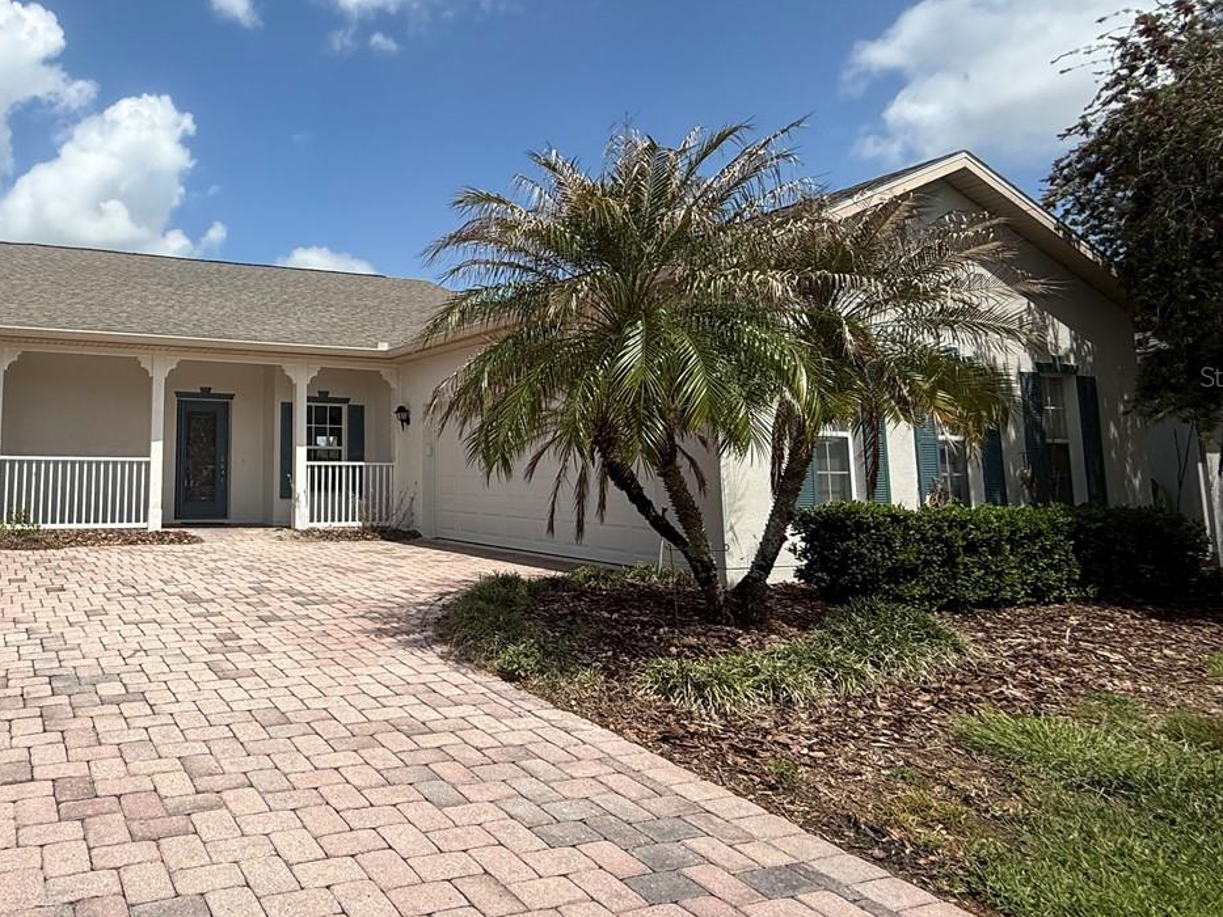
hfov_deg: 66.2
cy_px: 376
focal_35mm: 24
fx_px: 848
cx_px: 275
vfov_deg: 56.5
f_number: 2.2
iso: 50
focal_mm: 2.22
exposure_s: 1/2841
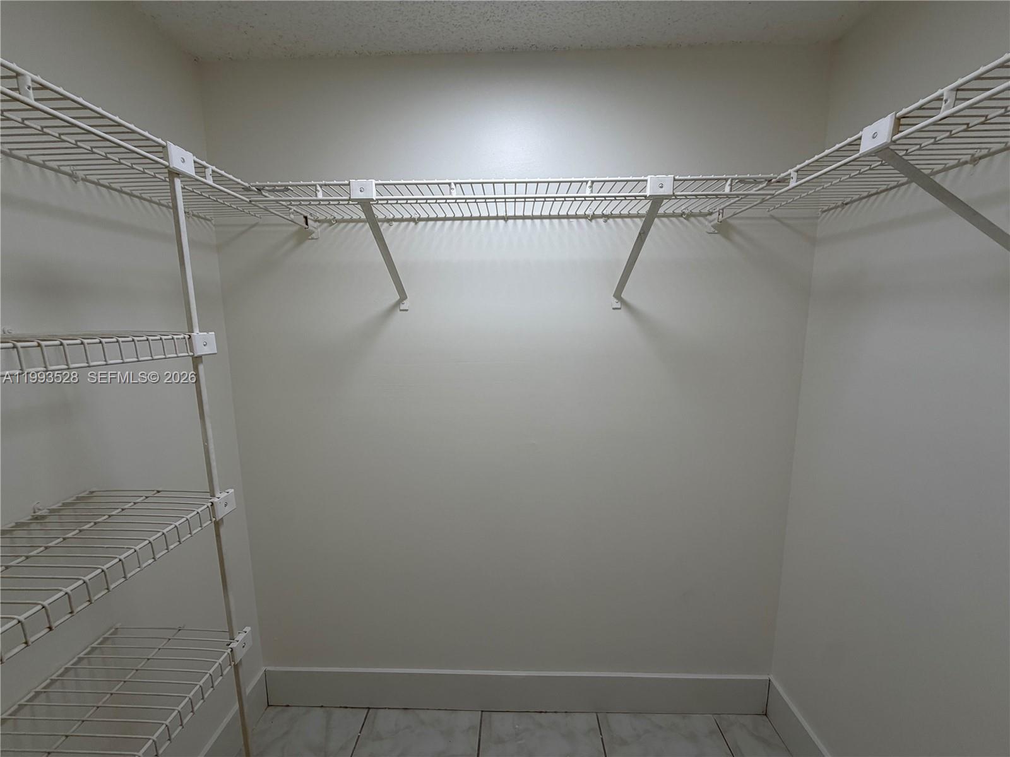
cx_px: 505
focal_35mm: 14
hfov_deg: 102.1
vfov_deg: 85.7
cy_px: 378
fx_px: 408
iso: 50
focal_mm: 2.22
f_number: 2.2
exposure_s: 1/120
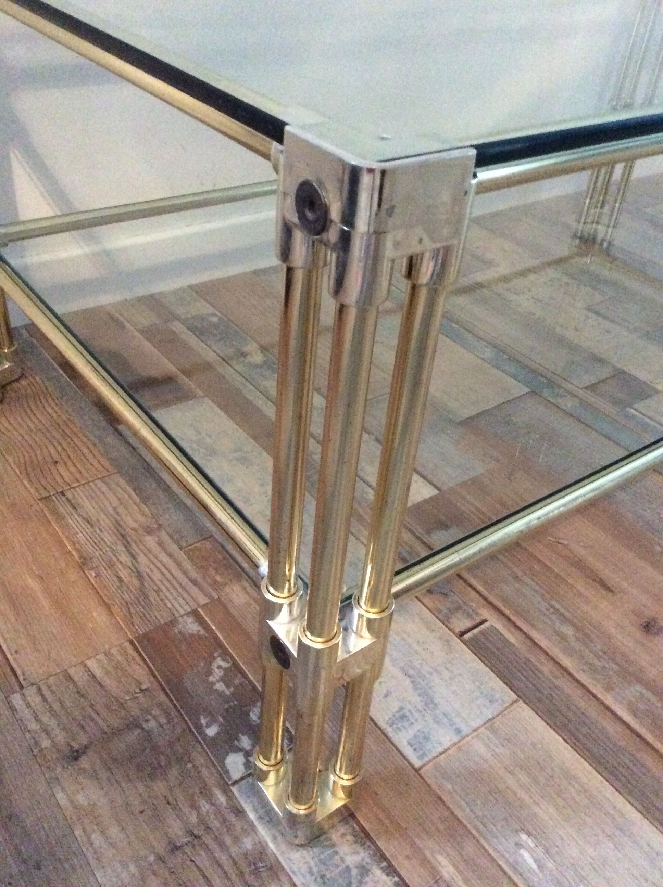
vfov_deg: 56.9
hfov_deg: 44.1
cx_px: 332
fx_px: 819
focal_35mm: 32
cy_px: 444
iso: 640
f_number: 2.4
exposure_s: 1/17
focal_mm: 3.3
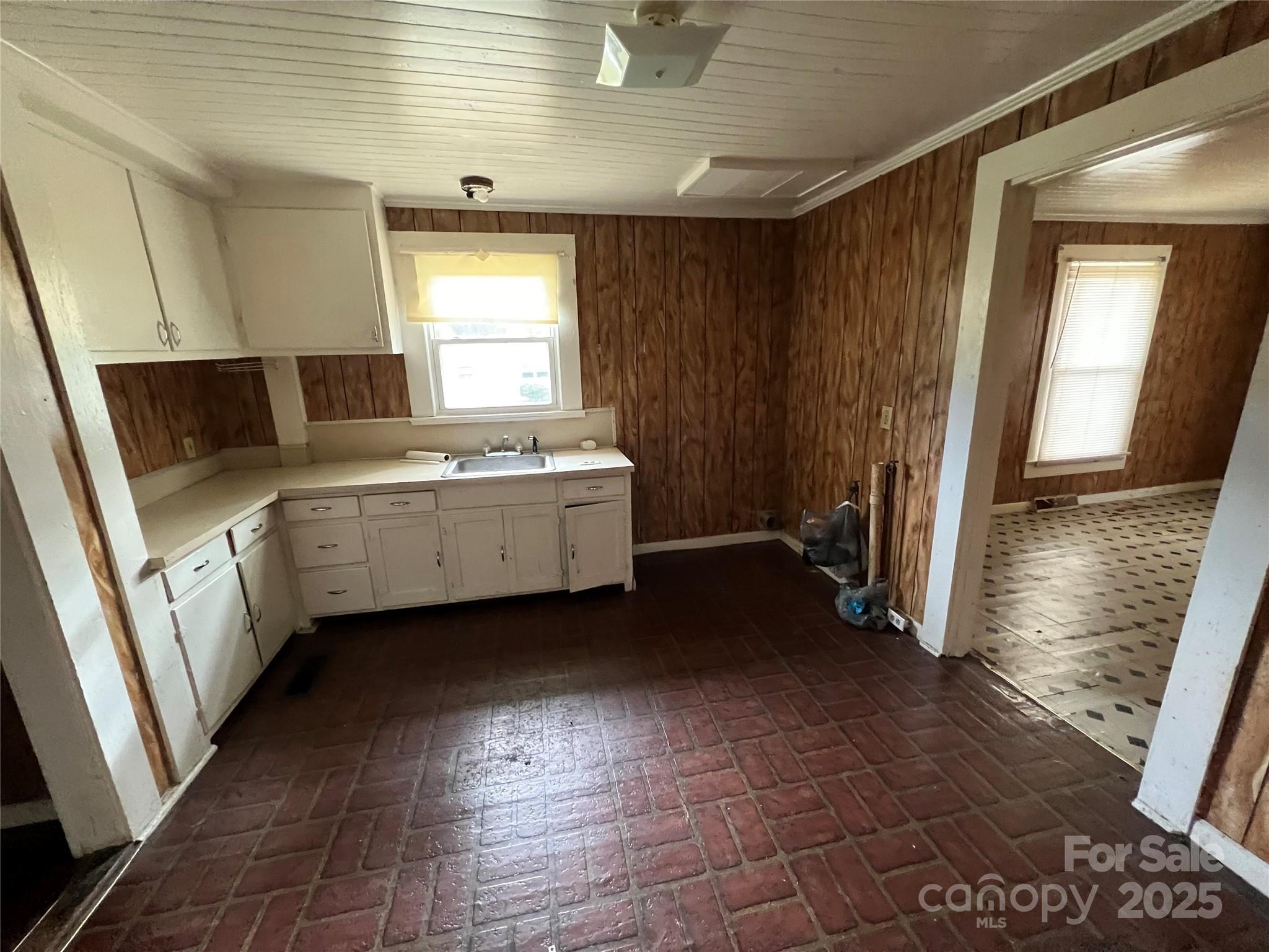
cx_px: 634
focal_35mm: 13
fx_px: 477
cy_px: 476
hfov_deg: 106.2
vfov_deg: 89.9
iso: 800
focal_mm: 1.57
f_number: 1.8
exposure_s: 1/60
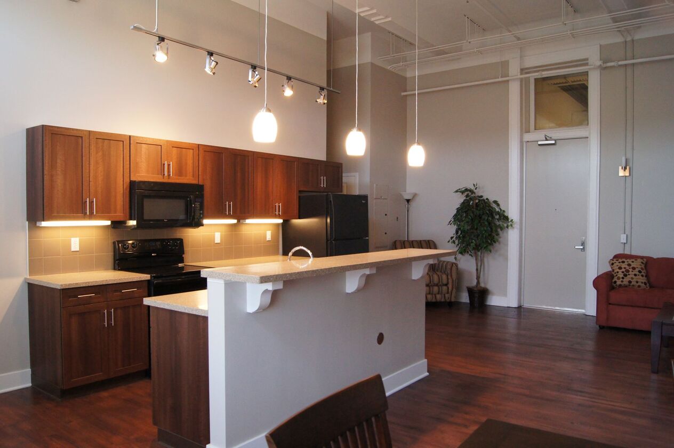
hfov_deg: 67.4
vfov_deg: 47.8
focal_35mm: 27
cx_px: 337
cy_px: 224
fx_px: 505
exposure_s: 1/100
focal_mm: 18
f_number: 6.3
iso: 1600
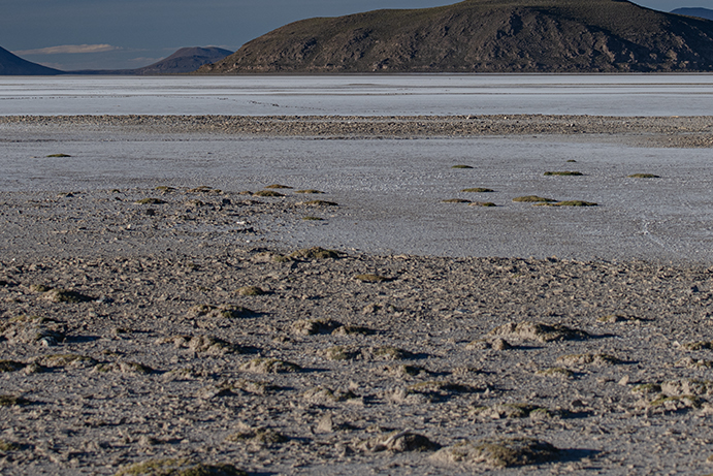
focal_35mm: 152
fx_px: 3011
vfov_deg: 9.0
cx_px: 452
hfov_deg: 13.5
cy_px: 12
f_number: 7.1
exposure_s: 1/200
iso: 100
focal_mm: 70
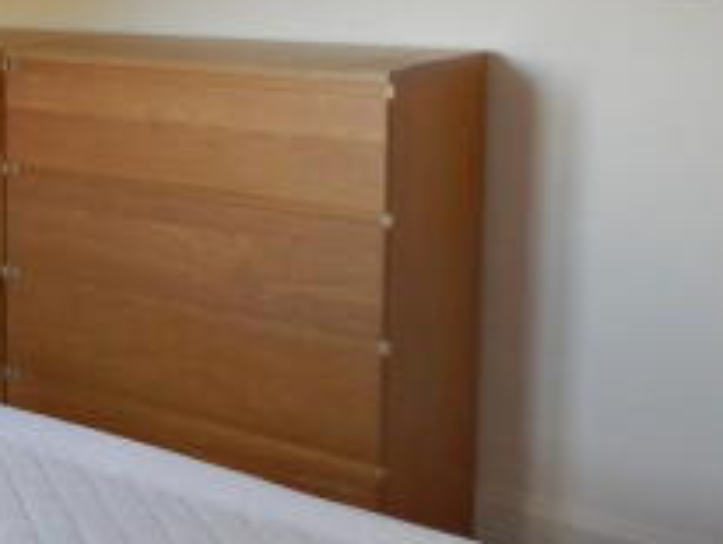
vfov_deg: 22.1
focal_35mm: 65
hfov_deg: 24.7
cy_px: 51
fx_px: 1359
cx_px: -286
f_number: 3
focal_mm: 4
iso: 400
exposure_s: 1/50
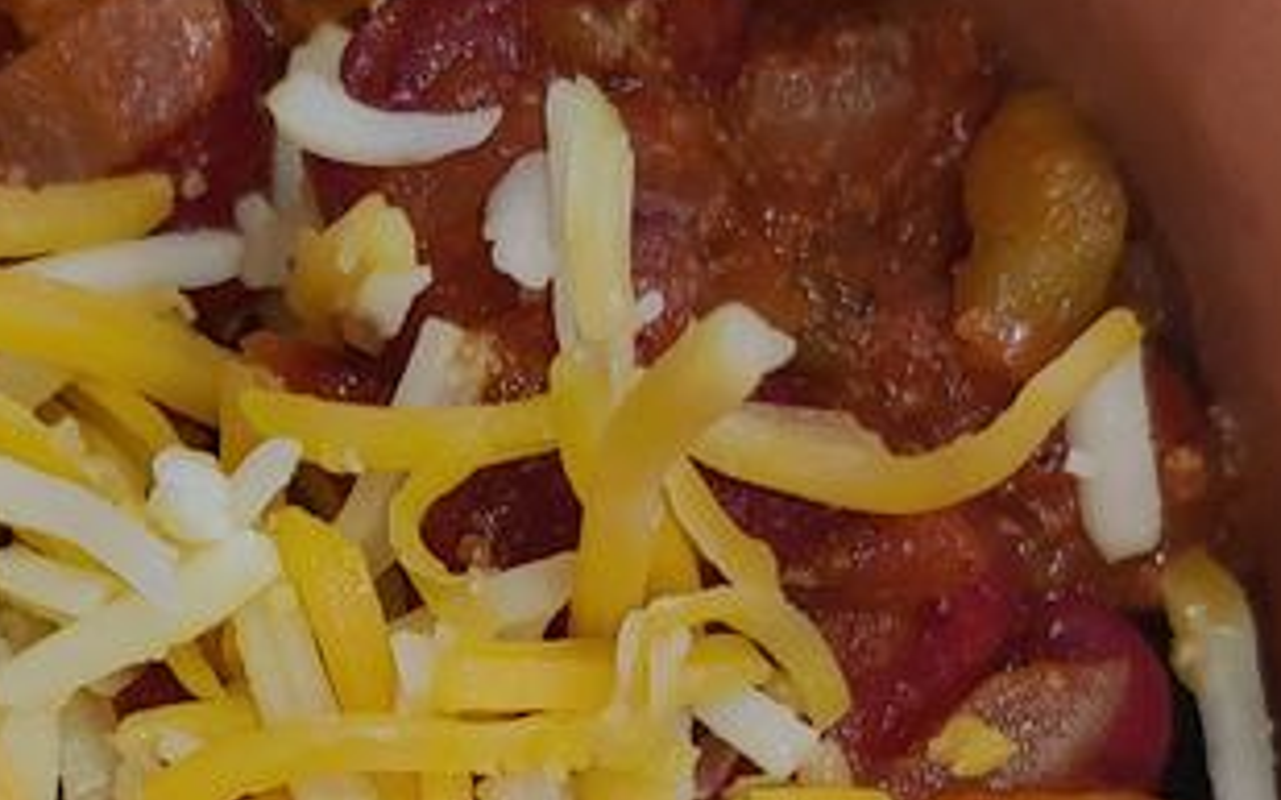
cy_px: 862
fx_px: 2792
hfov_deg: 25.6
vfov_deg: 15.9
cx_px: 354
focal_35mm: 80
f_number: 1.5
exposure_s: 1/24
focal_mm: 4.23
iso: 150
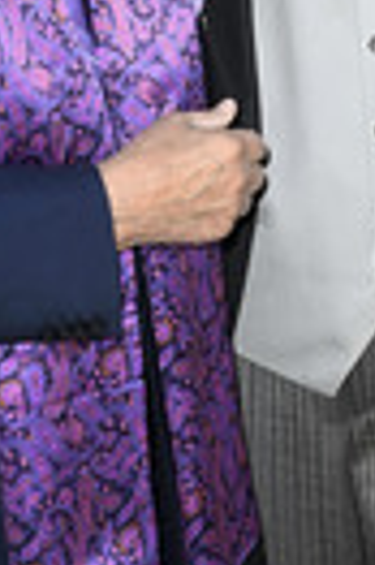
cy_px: 60
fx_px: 2303
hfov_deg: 9.3
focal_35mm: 147
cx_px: 203
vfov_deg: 13.9
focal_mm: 48
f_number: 5.6
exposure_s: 1/200
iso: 200
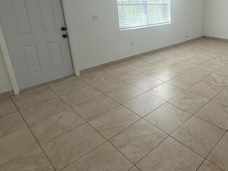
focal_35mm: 27
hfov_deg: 60.0
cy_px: 53
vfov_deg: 50.1
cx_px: 183
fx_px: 178
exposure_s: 1/99
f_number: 2.2
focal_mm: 2.22
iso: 80
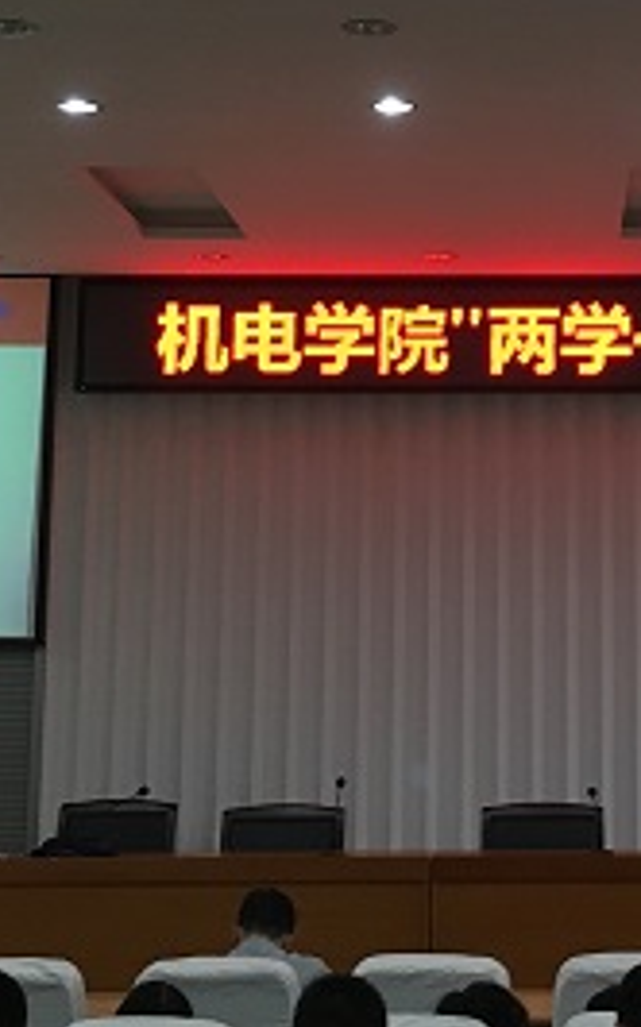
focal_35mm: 81
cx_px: 606
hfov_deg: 15.9
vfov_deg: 25.1
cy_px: 218
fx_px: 2266
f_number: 2.2
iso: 125
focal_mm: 4.15
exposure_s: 1/33
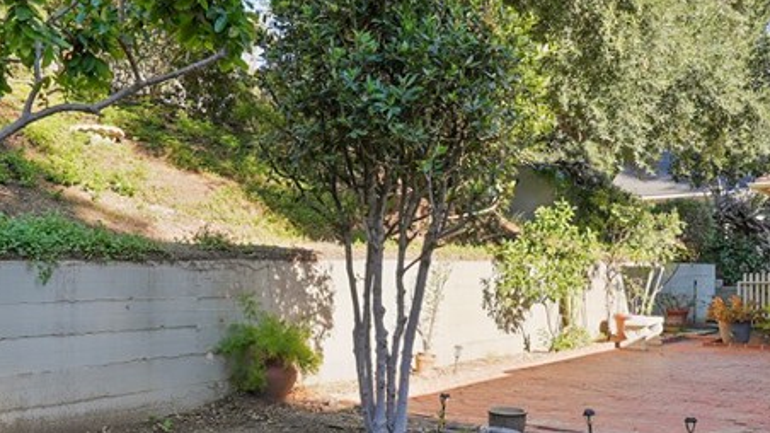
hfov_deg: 52.8
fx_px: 776
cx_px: 395
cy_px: 292
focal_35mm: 38
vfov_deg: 30.9
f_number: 4
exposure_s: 1/125
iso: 100
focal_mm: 16
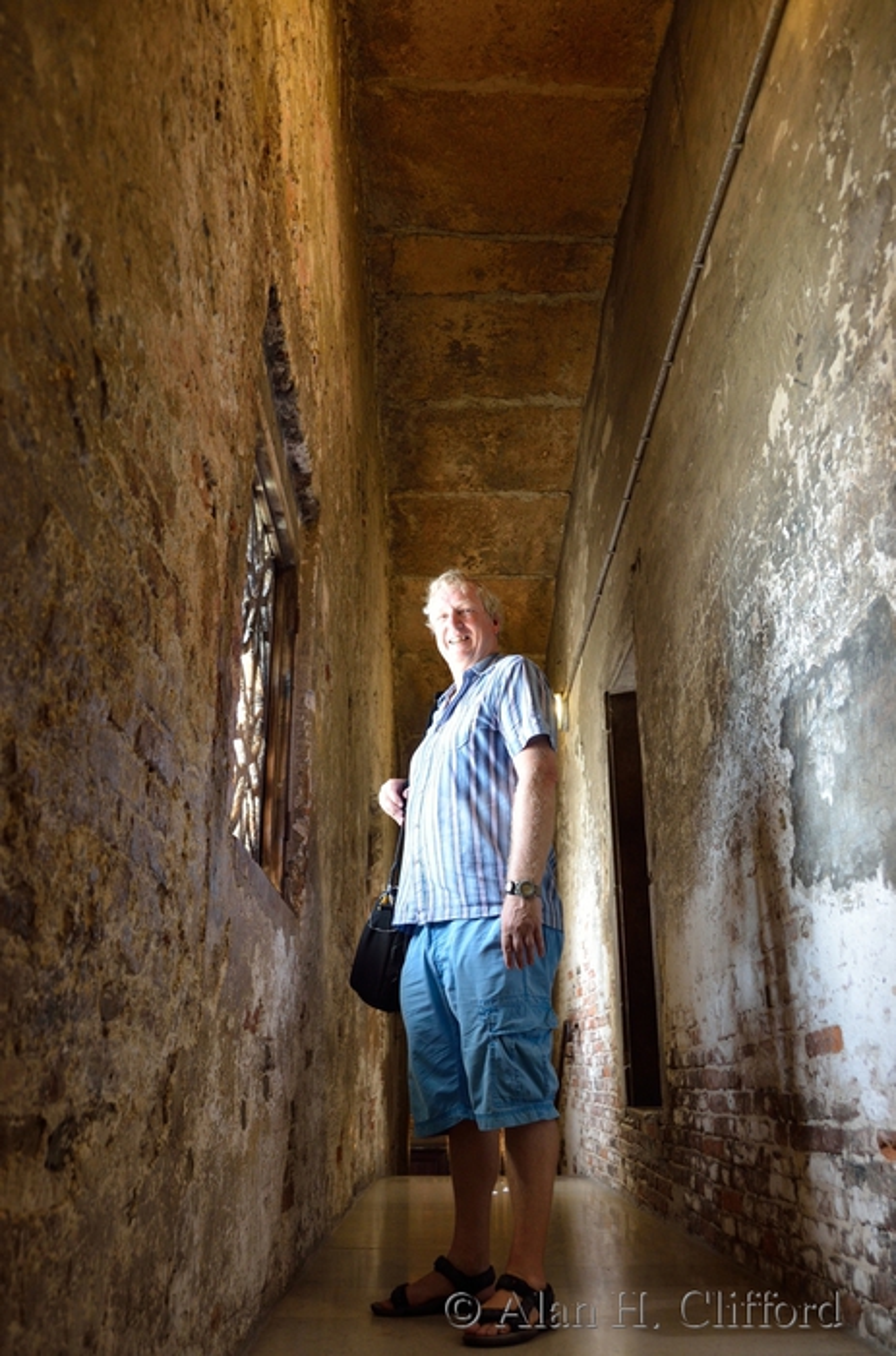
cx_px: 448
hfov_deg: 43.4
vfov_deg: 62.1
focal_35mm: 30
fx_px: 1126
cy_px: 678
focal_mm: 20
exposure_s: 1/30
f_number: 3.5
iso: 720
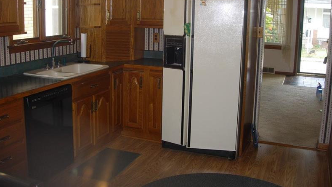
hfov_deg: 48.4
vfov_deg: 28.3
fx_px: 370
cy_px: 80
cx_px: 165
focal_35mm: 42
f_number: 2.8
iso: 79
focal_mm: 7.8
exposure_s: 1/64
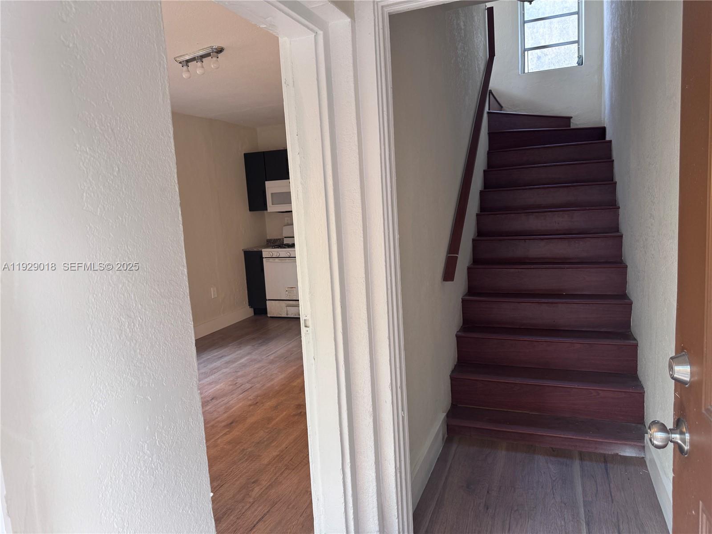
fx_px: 494
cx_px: 356
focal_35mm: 24
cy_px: 267
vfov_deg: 56.8
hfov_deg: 71.6
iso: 100
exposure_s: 1/121
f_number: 1.78
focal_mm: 6.76
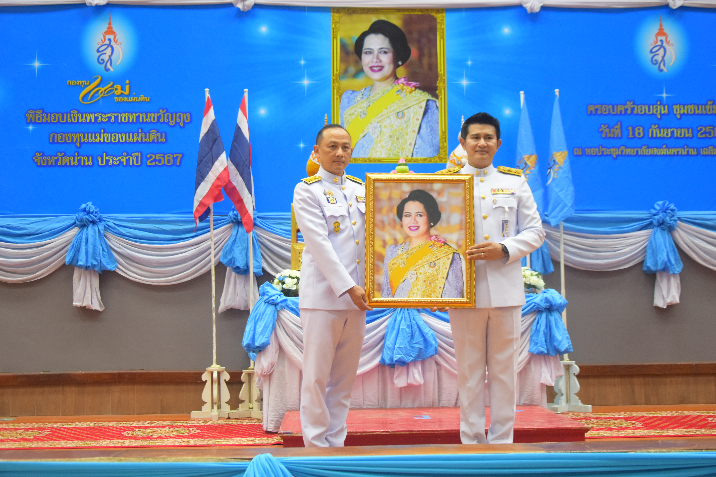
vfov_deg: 28.1
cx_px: 358
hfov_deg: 41.1
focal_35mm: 48
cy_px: 238
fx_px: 955
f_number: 5
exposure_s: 1/100
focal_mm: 32
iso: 2500
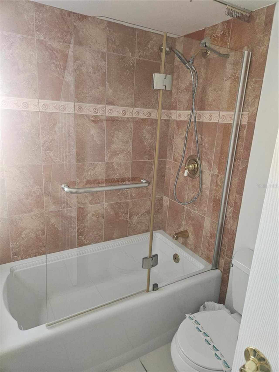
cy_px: 186
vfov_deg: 73.9
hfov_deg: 58.9
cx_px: 140
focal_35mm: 23
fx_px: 247
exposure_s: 1/120
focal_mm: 5.4
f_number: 1.8
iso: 800
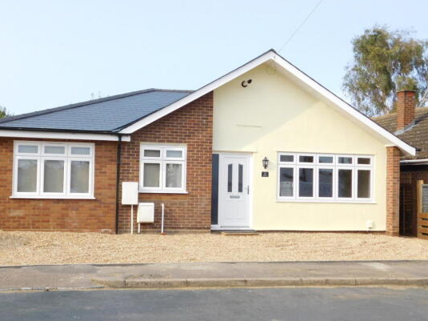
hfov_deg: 38.9
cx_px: 196
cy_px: 167
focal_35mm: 49
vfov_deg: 29.7
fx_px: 606
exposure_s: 1/500
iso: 125
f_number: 3.7
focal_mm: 8
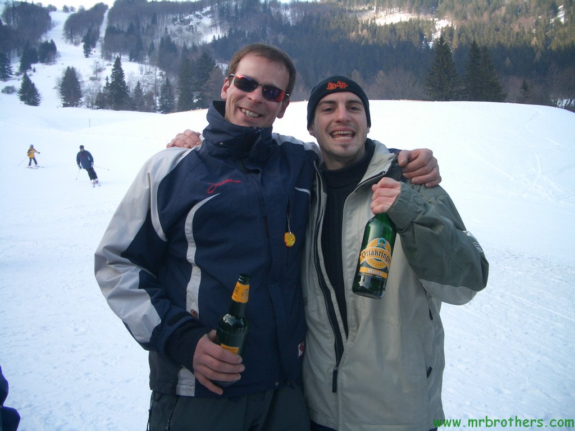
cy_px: 216
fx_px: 581
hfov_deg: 52.6
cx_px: 288
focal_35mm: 35
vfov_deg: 40.7
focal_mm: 5.8
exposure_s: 1/320
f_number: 2.6
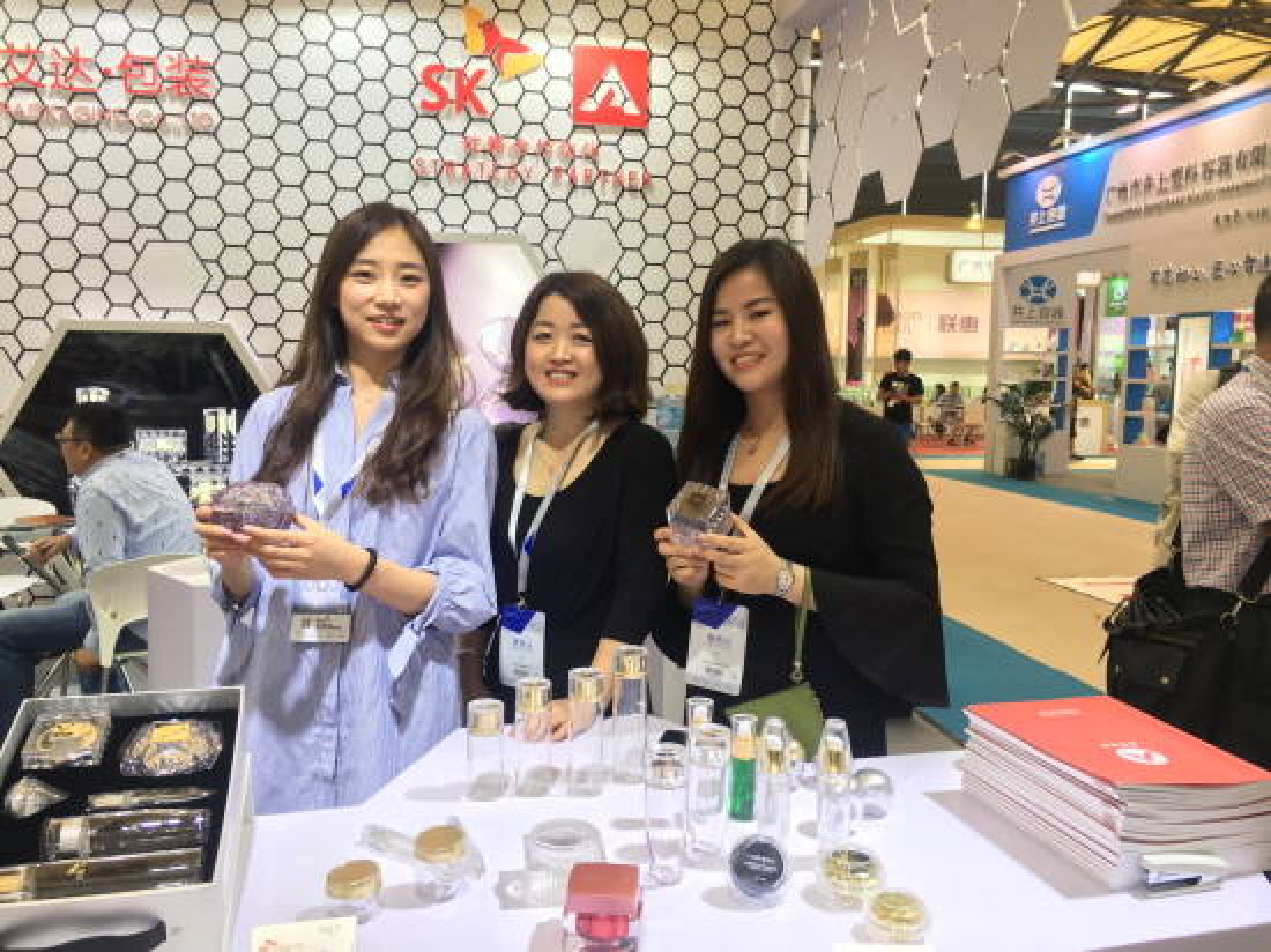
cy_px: 476
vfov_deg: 48.2
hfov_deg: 61.7
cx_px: 636
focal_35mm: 29
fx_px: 1064
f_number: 2.2
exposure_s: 1/50
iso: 32
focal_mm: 4.15
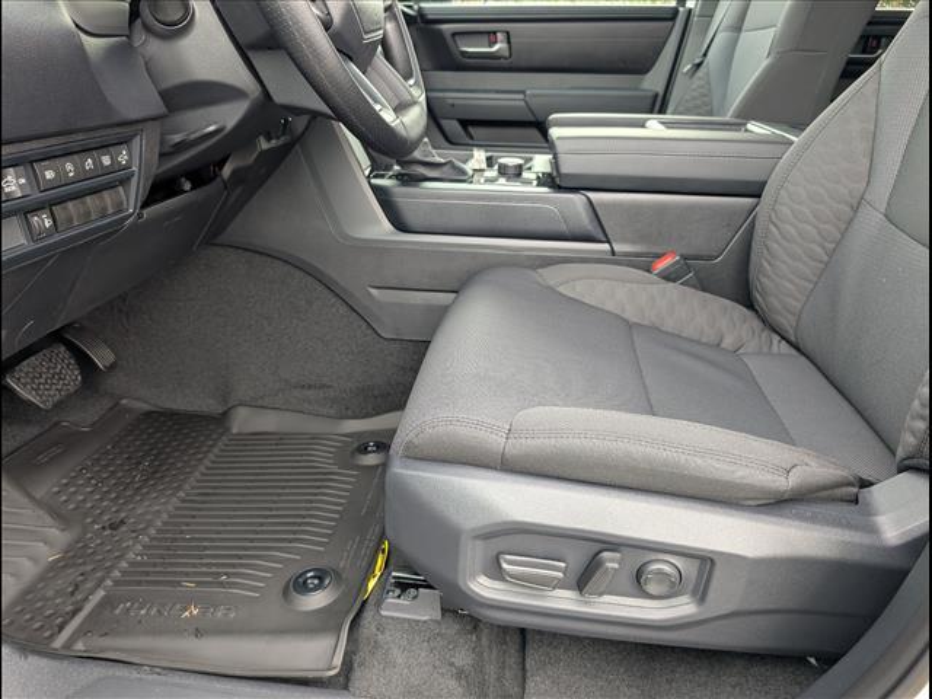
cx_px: 466
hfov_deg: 71.6
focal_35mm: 24
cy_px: 350
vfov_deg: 56.8
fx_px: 646
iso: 137
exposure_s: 1/164
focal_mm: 6.9
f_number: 1.68
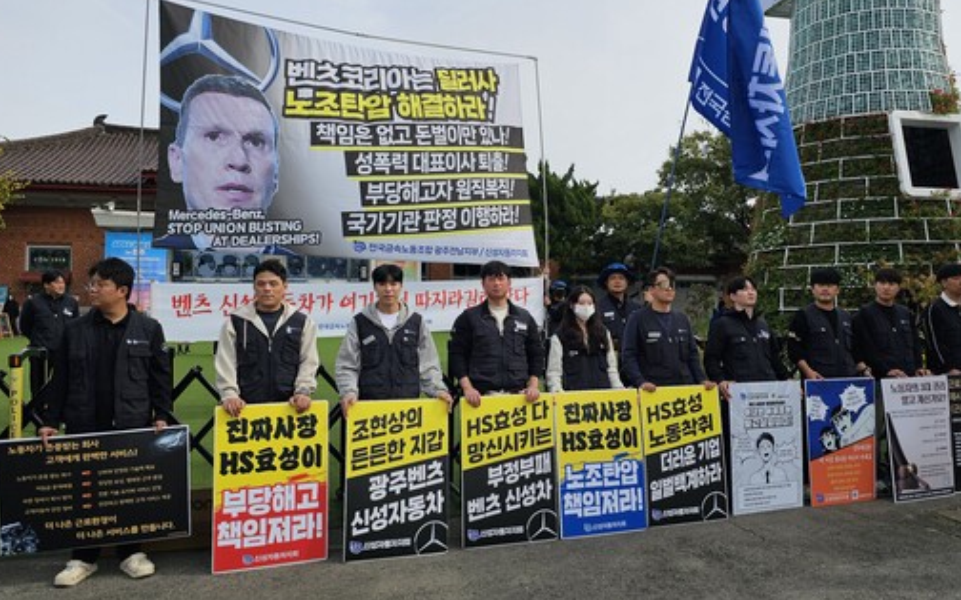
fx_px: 760
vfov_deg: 43.1
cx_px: 515
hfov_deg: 64.6
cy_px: 286
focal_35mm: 29
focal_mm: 6.3
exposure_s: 1/832
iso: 10
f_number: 1.7
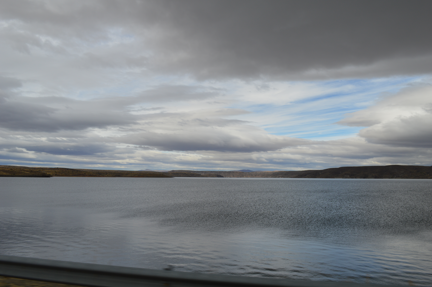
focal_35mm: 30
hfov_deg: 62.0
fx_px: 360
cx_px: 216
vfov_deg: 43.5
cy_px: 144
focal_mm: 20
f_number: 9
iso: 100
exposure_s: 1/320
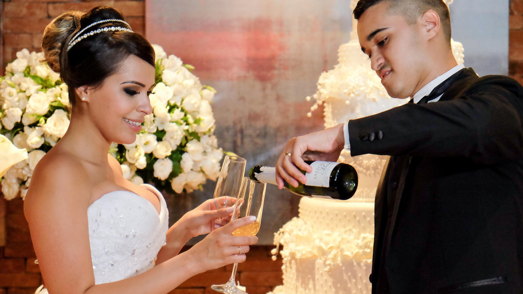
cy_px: 167
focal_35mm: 88
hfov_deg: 24.2
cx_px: 263
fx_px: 1220
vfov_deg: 13.7
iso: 3200
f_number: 4
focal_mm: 55
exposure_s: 1/80
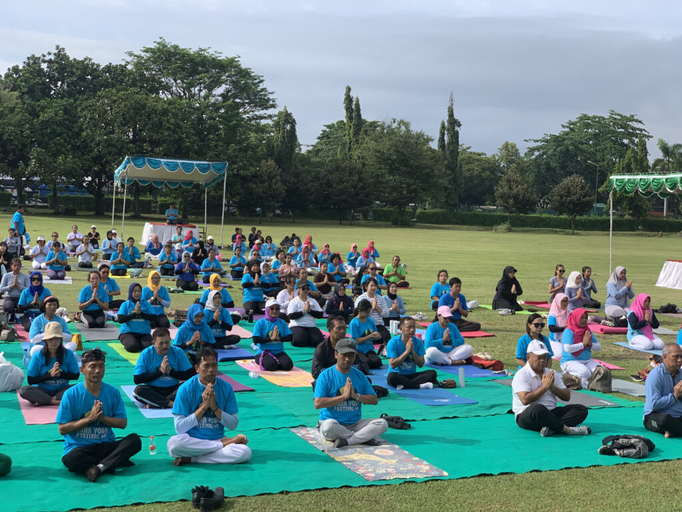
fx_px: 1024
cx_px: 341
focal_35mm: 52
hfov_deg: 36.8
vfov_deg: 28.0
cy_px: 256
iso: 16
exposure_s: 1/799
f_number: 2.4
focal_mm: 6
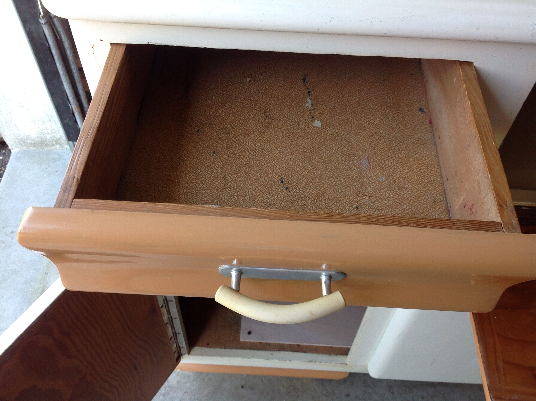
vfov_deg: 40.6
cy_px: 200
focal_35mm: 35
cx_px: 268
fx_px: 541
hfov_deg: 52.7
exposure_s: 1/120
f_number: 2.4
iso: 80
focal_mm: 4.28
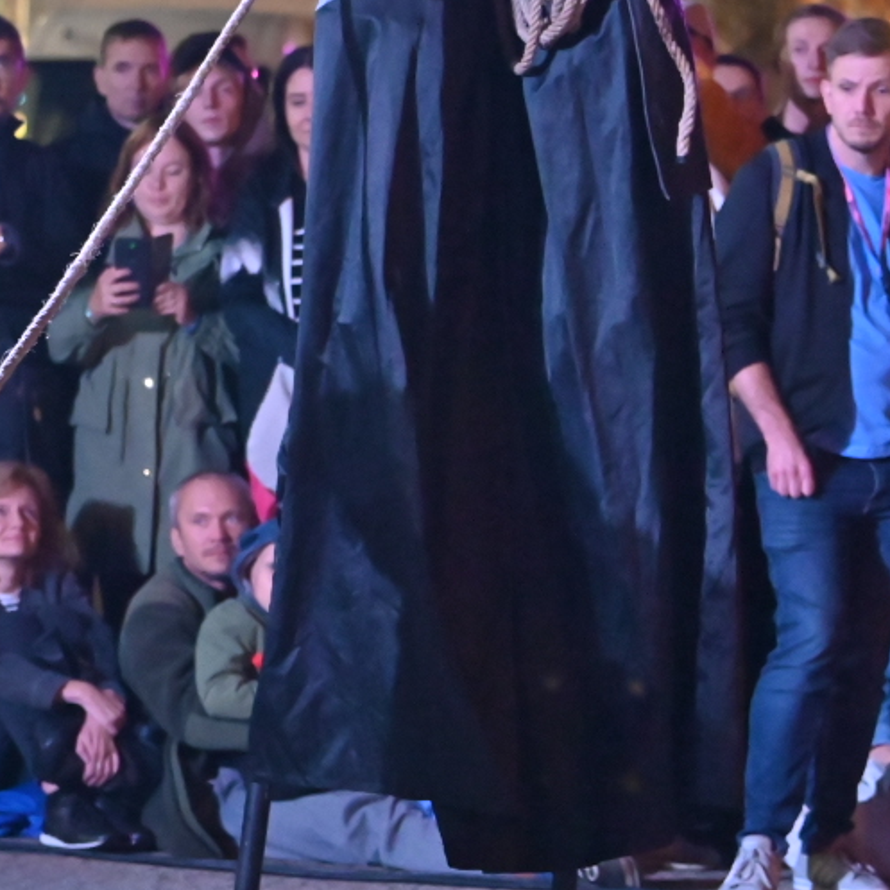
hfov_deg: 9.0
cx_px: 328
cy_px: 292
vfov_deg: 9.0
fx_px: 5643
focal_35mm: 194
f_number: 2.8
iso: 8000
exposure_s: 1/125
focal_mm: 70
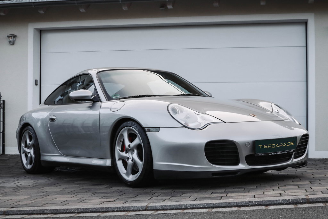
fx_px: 428
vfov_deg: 28.7
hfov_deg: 41.9
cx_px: 164
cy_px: 110
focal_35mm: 47
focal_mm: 31.6
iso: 125
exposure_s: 1/160
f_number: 4
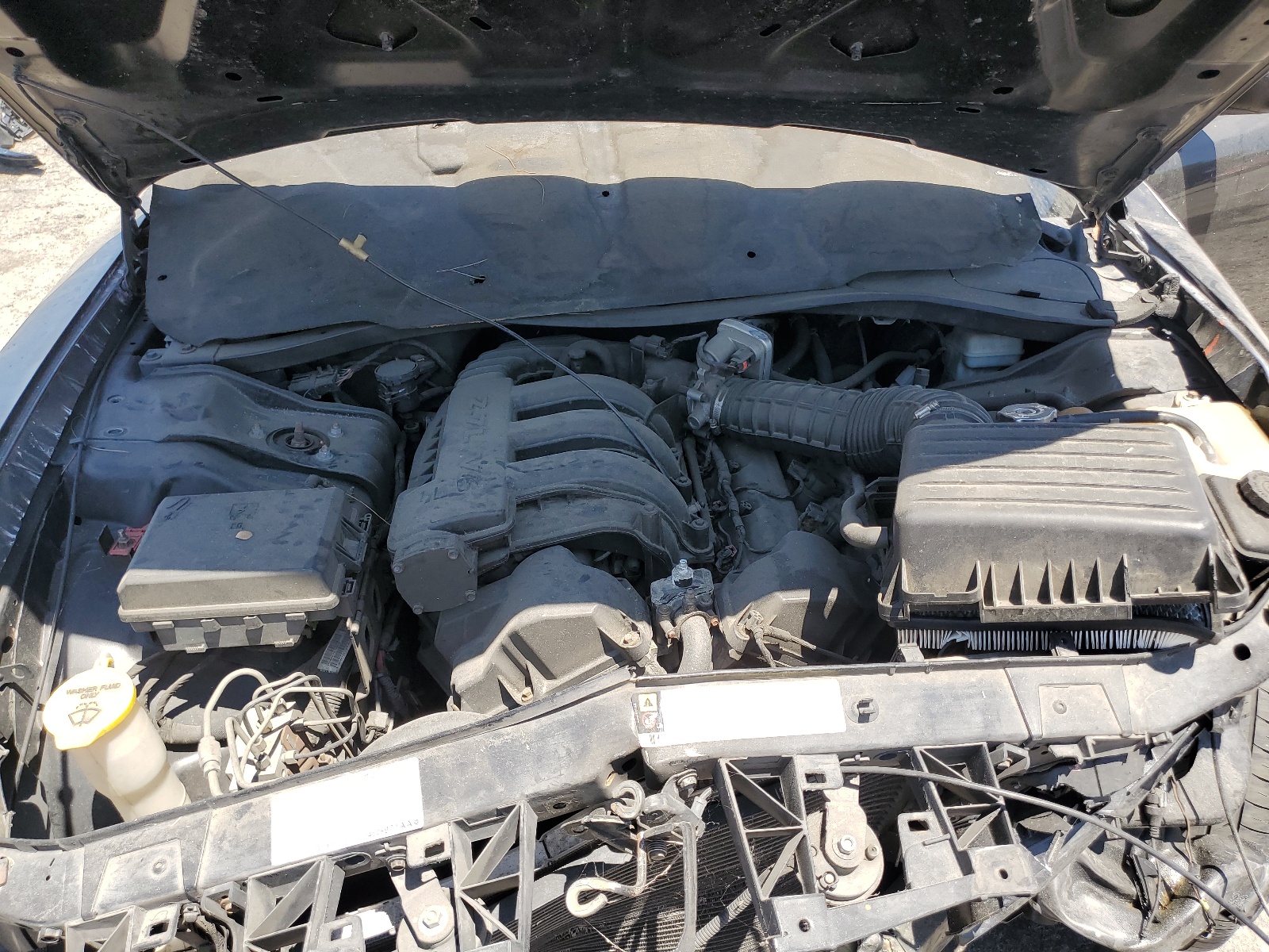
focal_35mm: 26
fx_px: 953
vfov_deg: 53.1
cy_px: 476
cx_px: 634
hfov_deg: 67.3
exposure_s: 1/909
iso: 50
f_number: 1.5
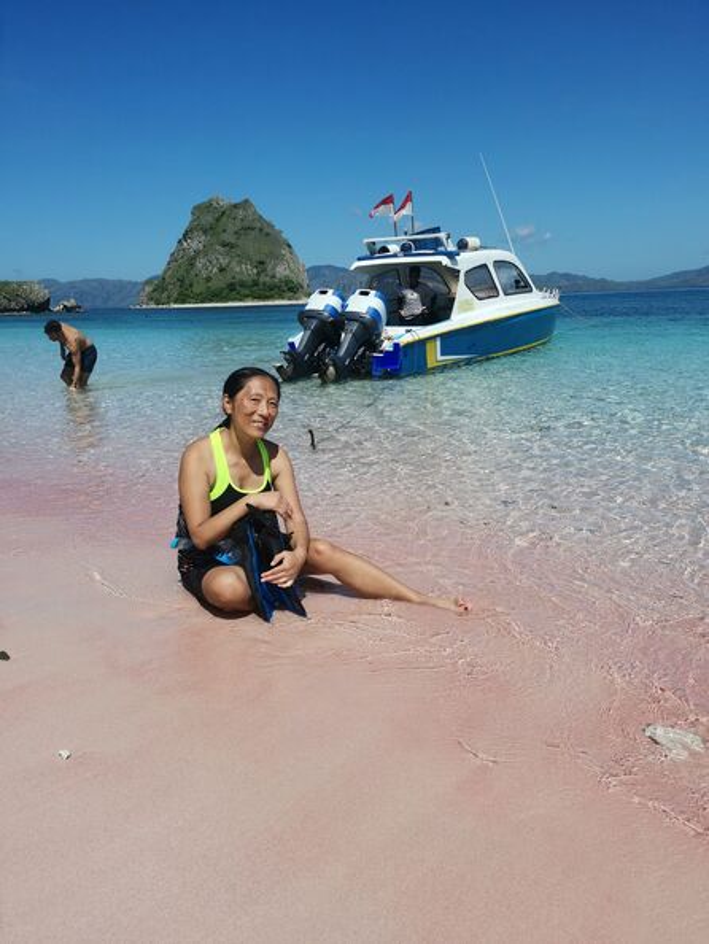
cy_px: 472
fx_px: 710
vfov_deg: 67.3
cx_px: 354
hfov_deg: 53.1
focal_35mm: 26
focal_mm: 4.75
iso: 50
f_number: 1.8
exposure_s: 1/3049
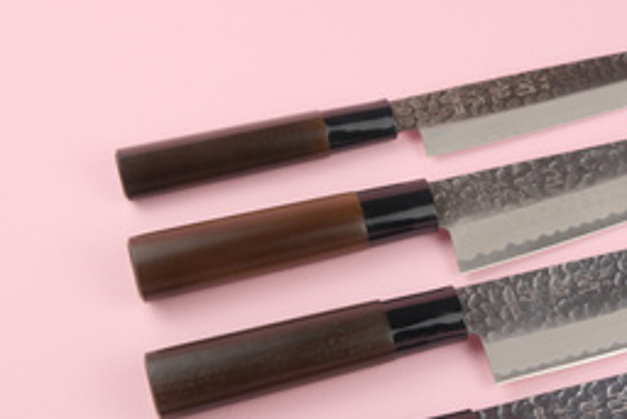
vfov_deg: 17.2
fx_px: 1377
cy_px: 336
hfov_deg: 25.3
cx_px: 495
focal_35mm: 79
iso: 400
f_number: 5.6
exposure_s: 1/125
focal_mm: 30.2
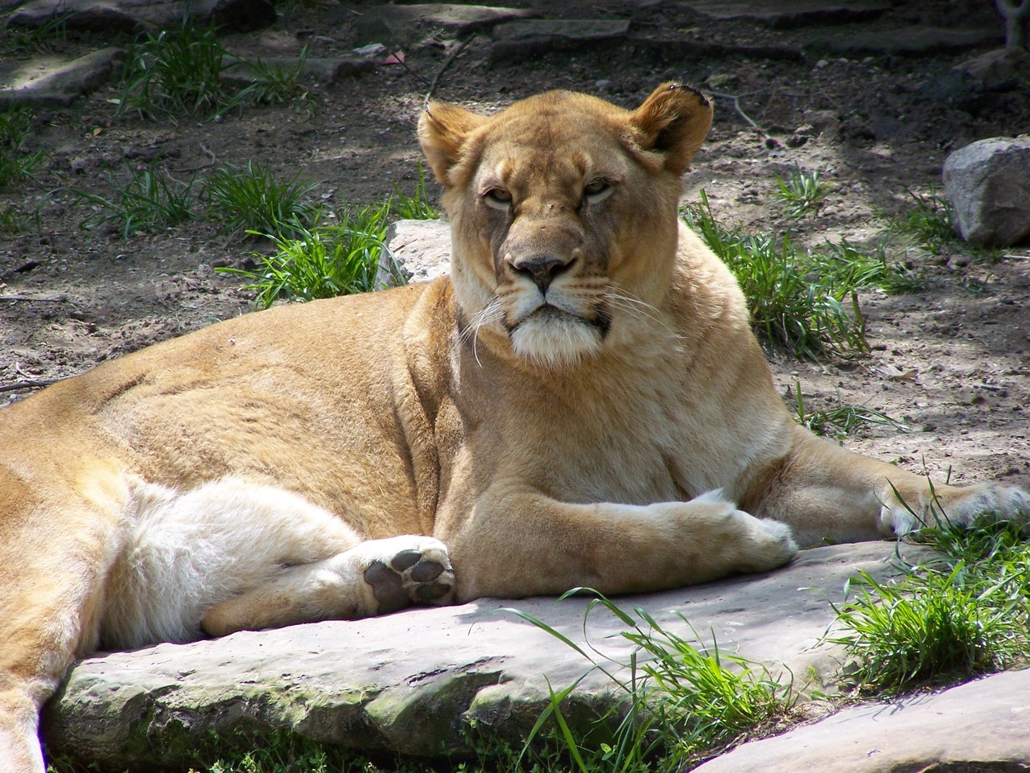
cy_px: 386
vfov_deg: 3.9
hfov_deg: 5.2
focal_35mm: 380
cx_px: 515
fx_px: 11311
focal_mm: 63
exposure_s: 1/640
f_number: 3.7
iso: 100
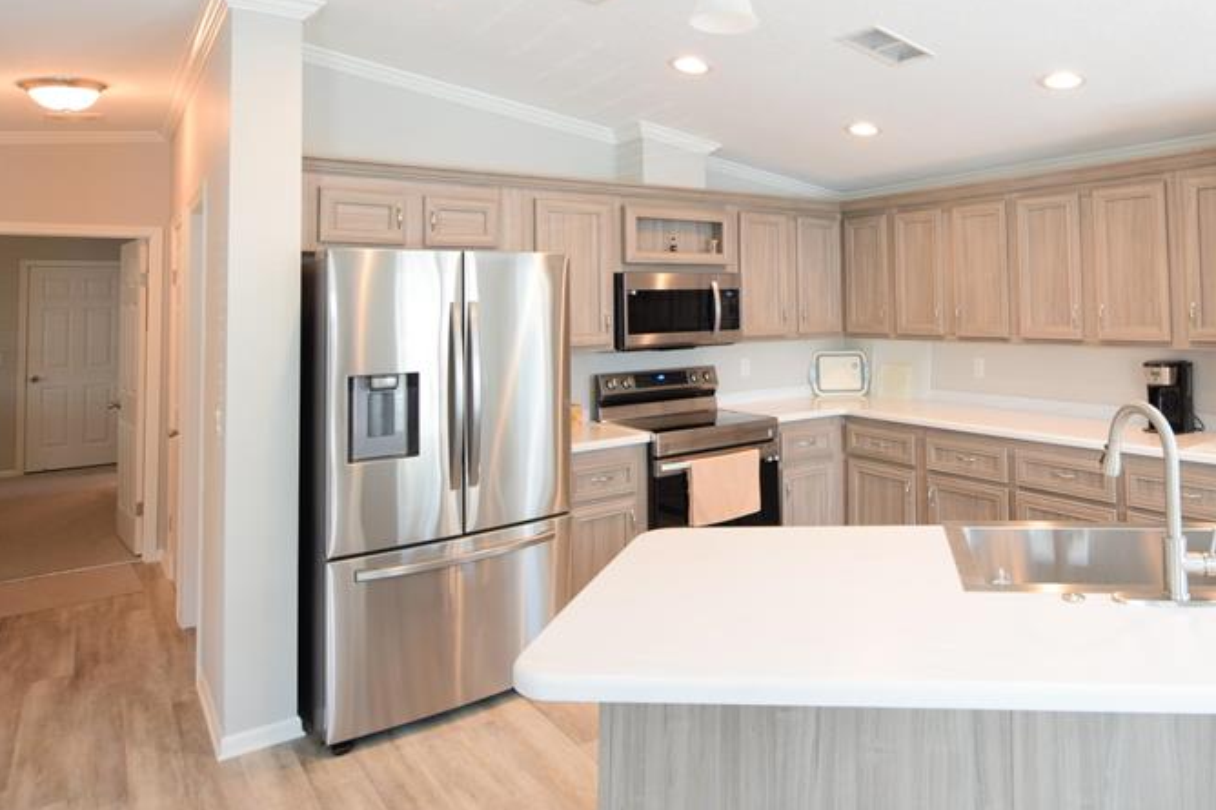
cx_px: 810
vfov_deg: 53.7
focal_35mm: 23
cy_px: 253
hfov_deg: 73.8
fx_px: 777
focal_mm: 10
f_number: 4
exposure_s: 1/60
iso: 450
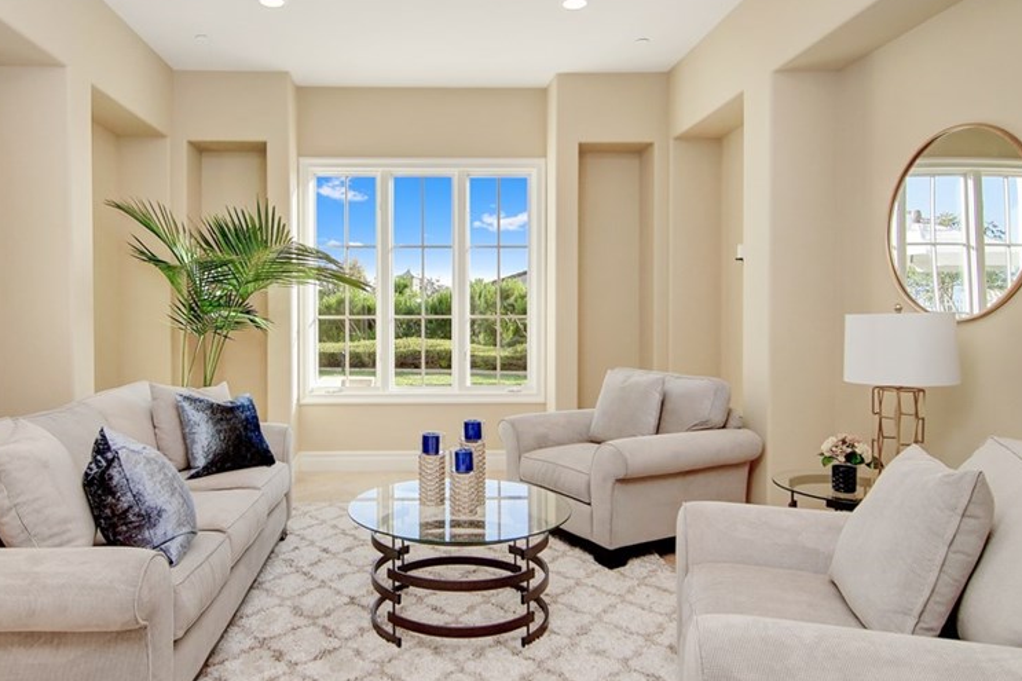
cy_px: 336
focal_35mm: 23
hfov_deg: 76.2
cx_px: 424
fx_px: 644
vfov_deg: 55.7
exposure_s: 1/200
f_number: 6.7
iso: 500
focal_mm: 11
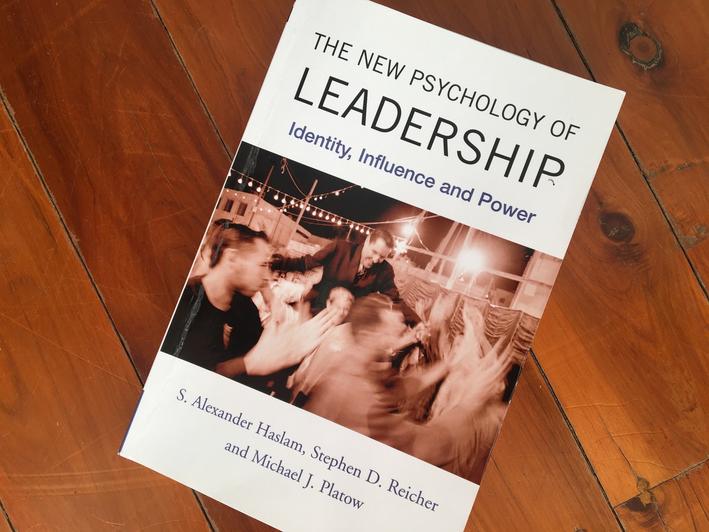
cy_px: 266
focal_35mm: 29
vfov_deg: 48.2
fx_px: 594
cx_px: 354
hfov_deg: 61.7
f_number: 2.2
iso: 32
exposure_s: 1/50
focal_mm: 4.15
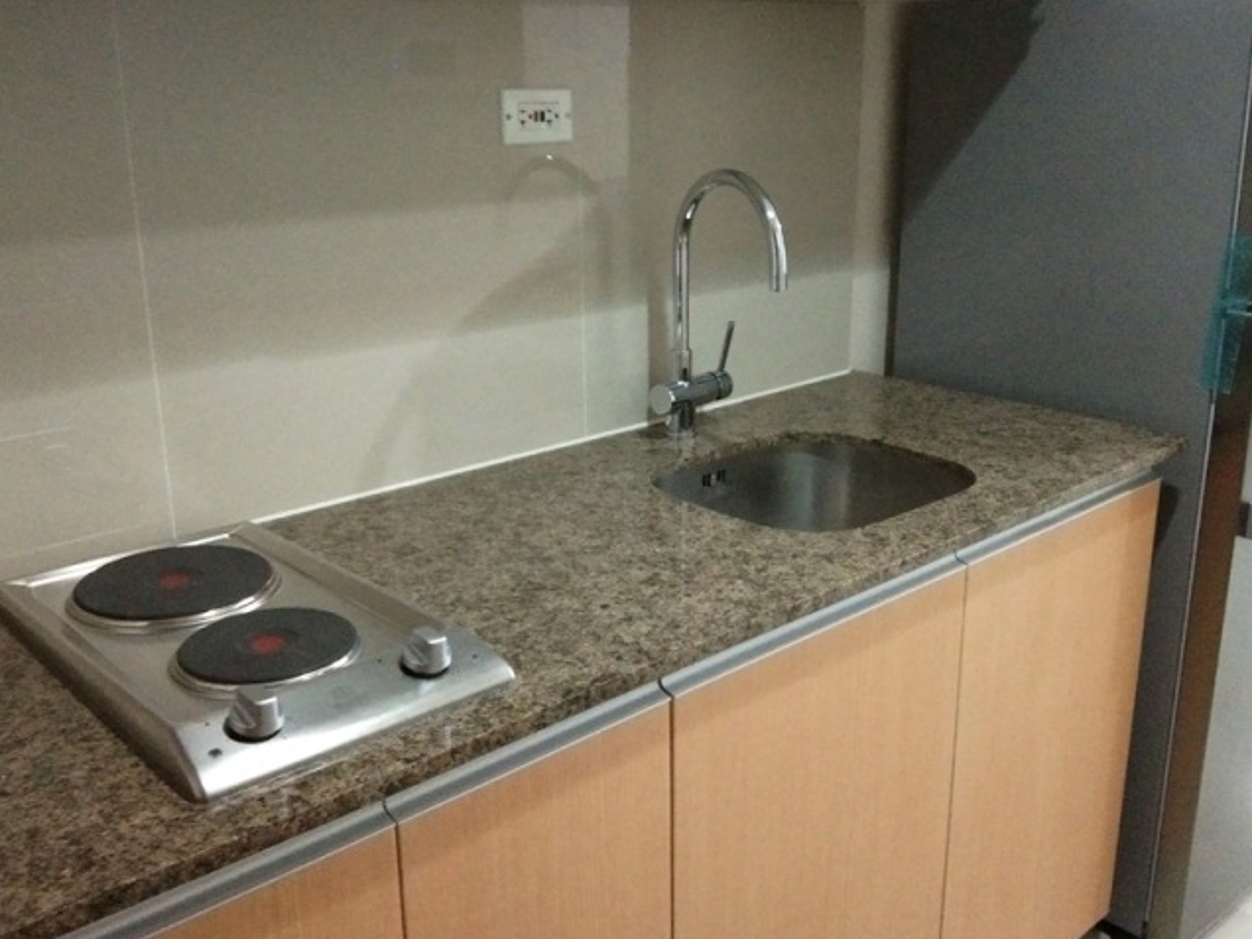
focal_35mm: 39
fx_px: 1411
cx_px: 656
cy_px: 455
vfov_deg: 36.8
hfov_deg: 47.8
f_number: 2
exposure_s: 1/14.3
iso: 800
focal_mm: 3.69
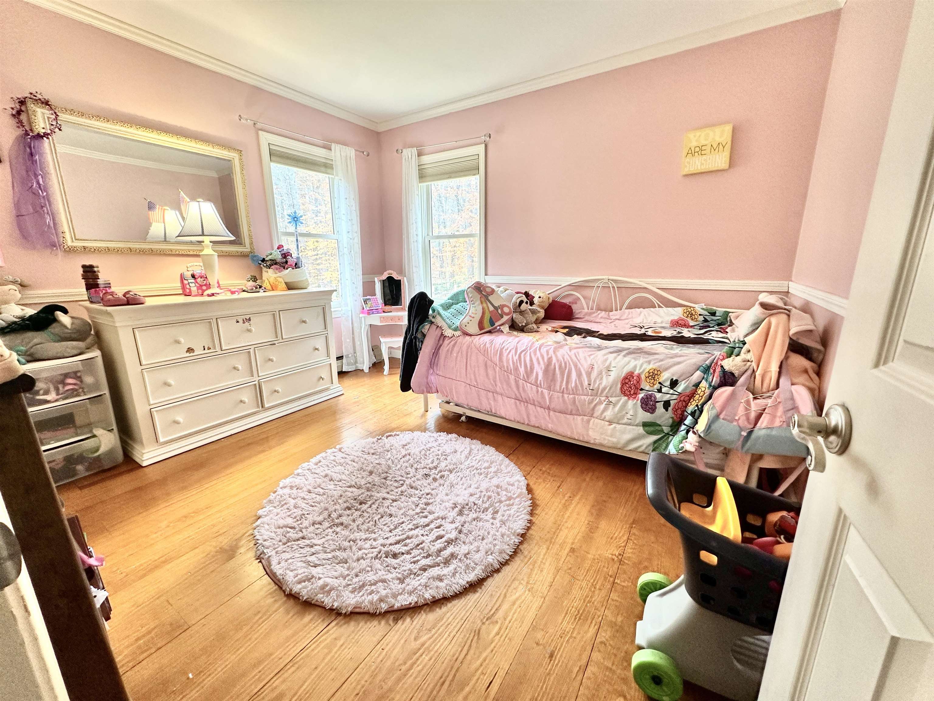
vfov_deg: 85.7
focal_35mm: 14
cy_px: 350
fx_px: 378
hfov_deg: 102.1
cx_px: 467
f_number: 2.2
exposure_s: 1/60
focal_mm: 2.22
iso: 160
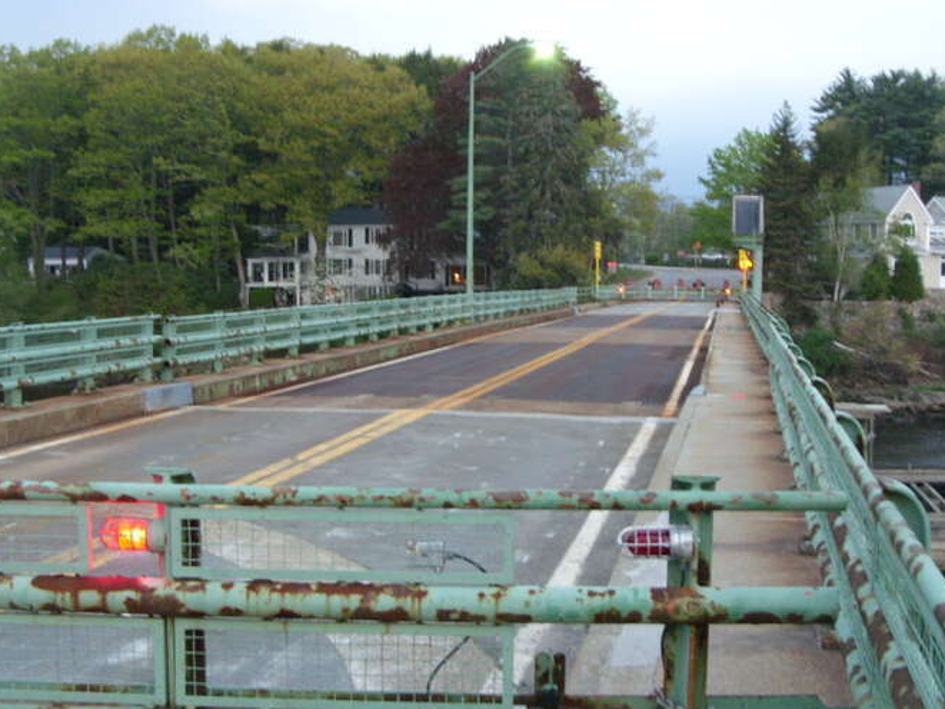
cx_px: 496
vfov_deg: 31.5
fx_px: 1256
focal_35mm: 46
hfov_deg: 41.2
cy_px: 367
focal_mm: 6.3
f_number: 2.8
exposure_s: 1/15
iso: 200
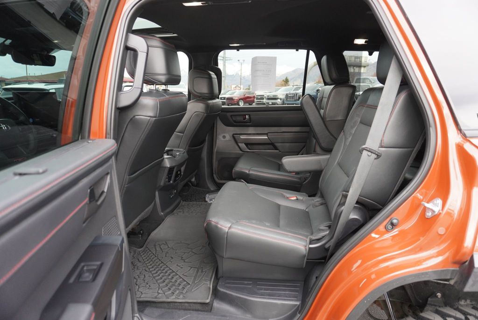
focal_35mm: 24
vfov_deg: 53.2
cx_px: 239
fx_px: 319
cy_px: 160
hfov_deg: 73.7
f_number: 4
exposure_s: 1/160
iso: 1000
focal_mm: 16
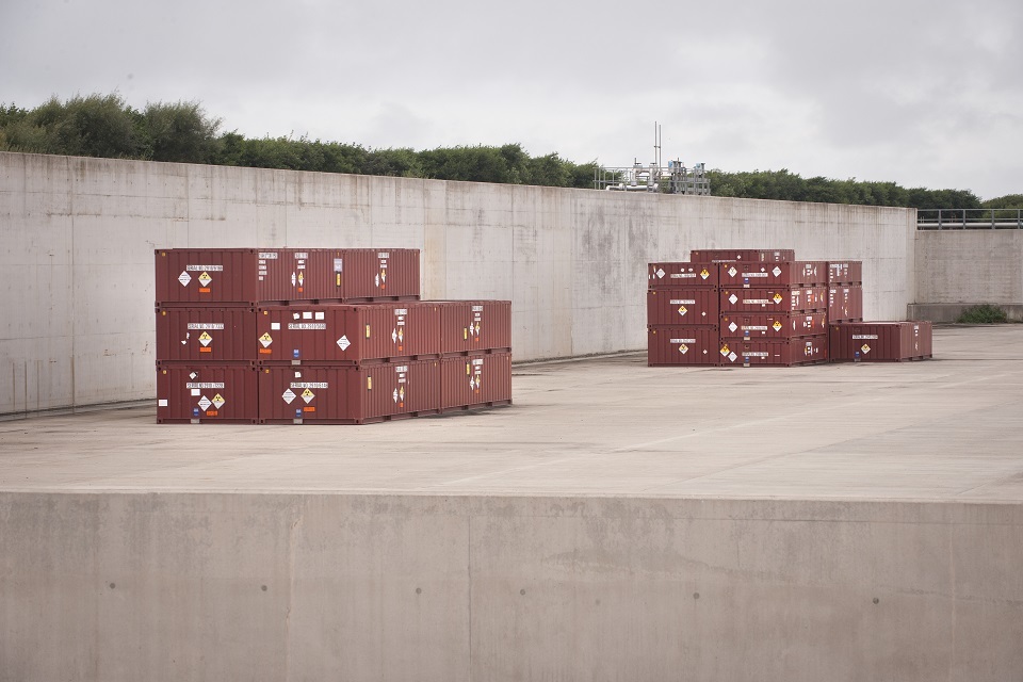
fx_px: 3694
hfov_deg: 15.8
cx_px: 512
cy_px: 341
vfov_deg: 10.5
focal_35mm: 130
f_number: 10
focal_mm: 130
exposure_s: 1/400
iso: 400
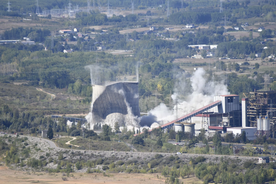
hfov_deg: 4.6
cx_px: 138
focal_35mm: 450
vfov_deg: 3.1
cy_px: 92
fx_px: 3450
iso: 220
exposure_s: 1/1000
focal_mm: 300
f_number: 5.6
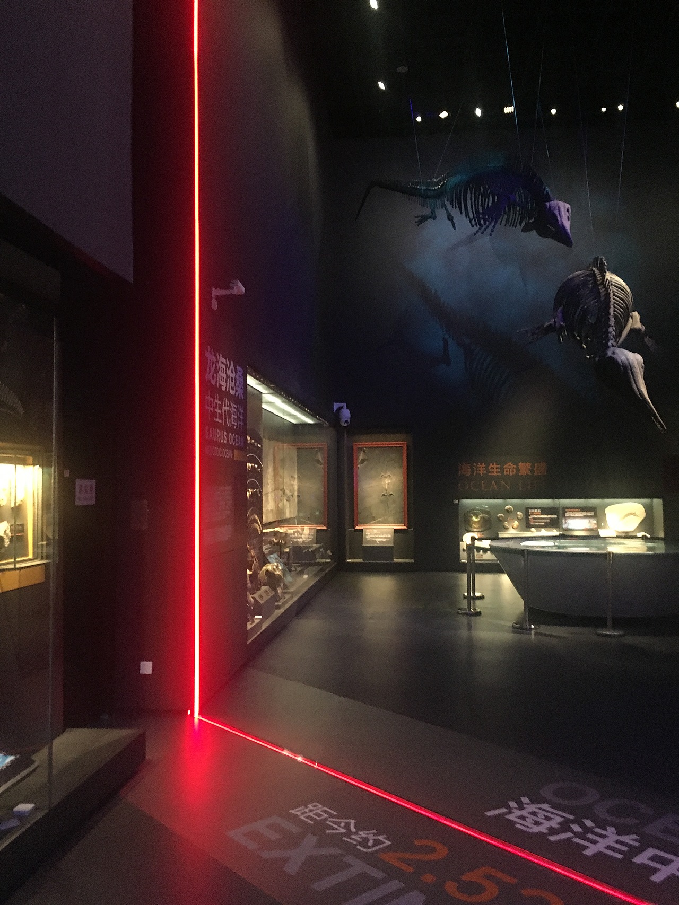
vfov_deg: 61.7
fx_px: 759
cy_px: 452
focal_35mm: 29
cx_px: 340
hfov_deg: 48.2
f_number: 2.2
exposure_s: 1/17
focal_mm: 4.15
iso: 400
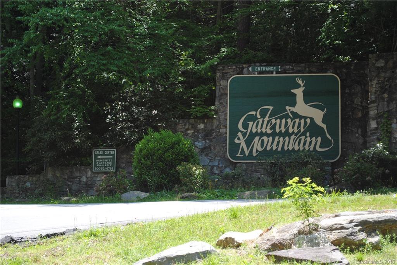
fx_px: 910
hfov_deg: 24.6
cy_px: 132
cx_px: 198
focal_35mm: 82
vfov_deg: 16.6
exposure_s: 1/125
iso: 110
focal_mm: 55
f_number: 5.6
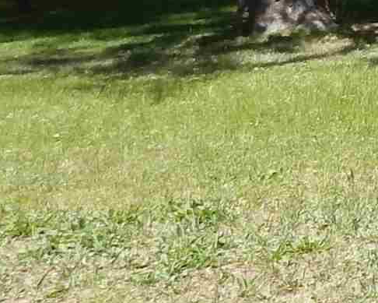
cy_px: -164
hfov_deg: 10.0
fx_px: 1589
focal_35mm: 142
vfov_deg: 10.5
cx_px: 1139
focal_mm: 4
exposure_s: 1/800
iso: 125
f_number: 3
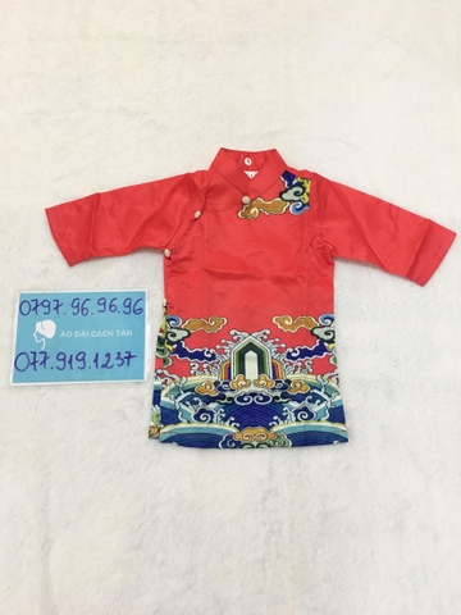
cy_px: 308
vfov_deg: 61.7
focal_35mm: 29
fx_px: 515
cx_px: 230
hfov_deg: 48.2
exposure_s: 1/33
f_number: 2.2
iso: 160
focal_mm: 4.15
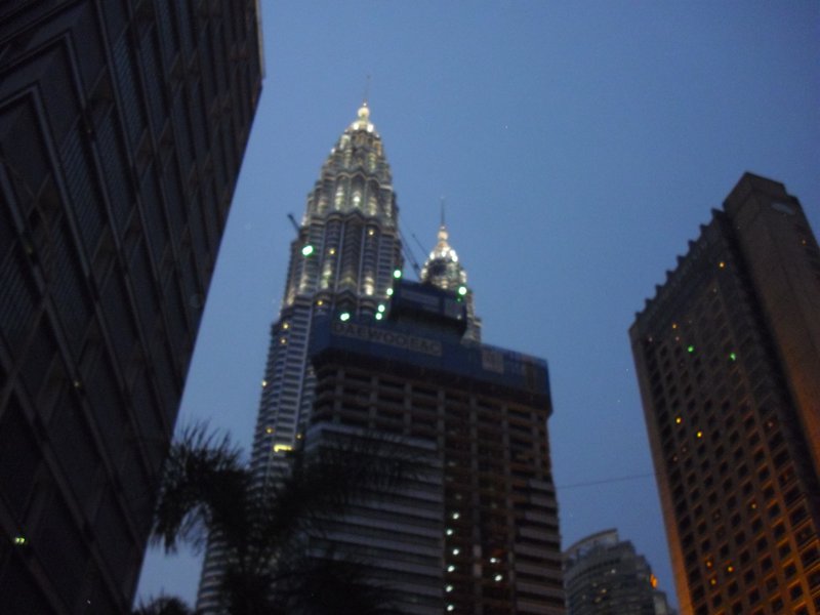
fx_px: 900
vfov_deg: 37.7
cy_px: 308
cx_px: 410
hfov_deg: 49.0
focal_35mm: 38
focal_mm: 6.2
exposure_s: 1/60
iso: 400
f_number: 2.8
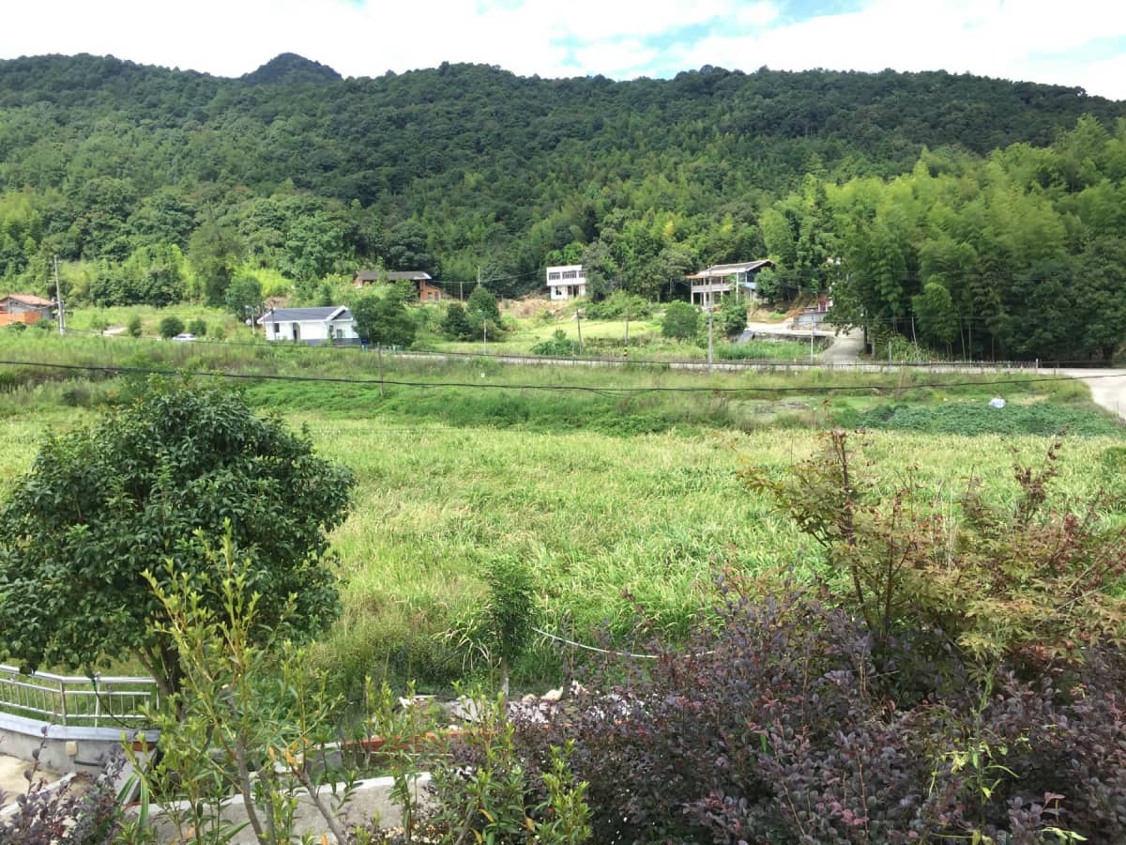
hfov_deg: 61.7
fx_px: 943
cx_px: 563
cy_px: 422
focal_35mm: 29
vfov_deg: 48.2
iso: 32
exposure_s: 1/860
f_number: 2.2
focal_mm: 4.15
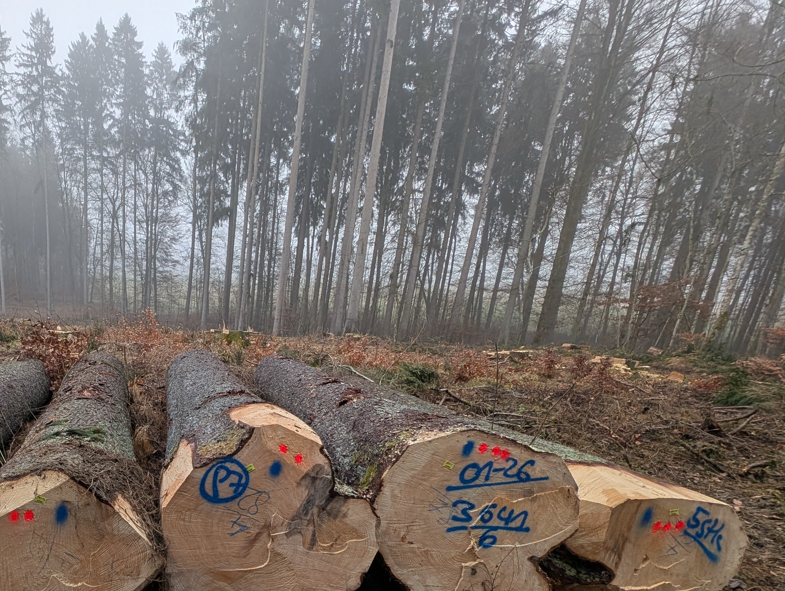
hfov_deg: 73.0
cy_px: 463
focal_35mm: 21
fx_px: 477
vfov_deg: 59.2
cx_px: 191
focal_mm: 2.23
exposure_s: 1/144
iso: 66
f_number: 1.95
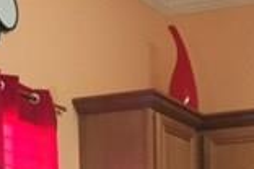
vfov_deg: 9.9
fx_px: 875
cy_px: 385
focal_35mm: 124
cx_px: 217
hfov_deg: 16.4
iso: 160
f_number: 2.2
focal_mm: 4.15
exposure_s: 1/30
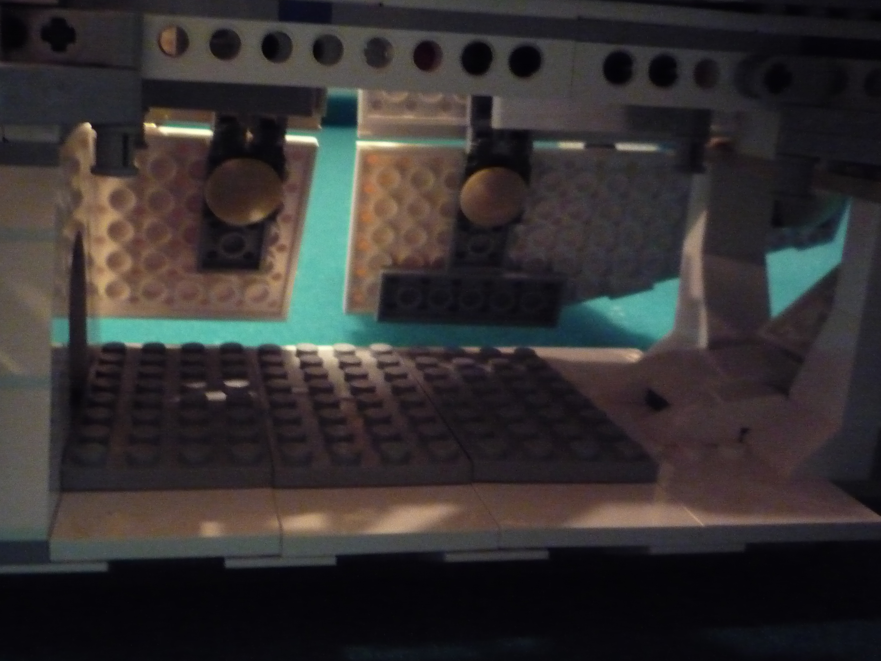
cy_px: 332
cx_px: 360
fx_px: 1018
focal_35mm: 40
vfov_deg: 36.0
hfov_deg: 46.6
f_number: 3.3
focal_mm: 5.2
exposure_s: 1/8
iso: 800
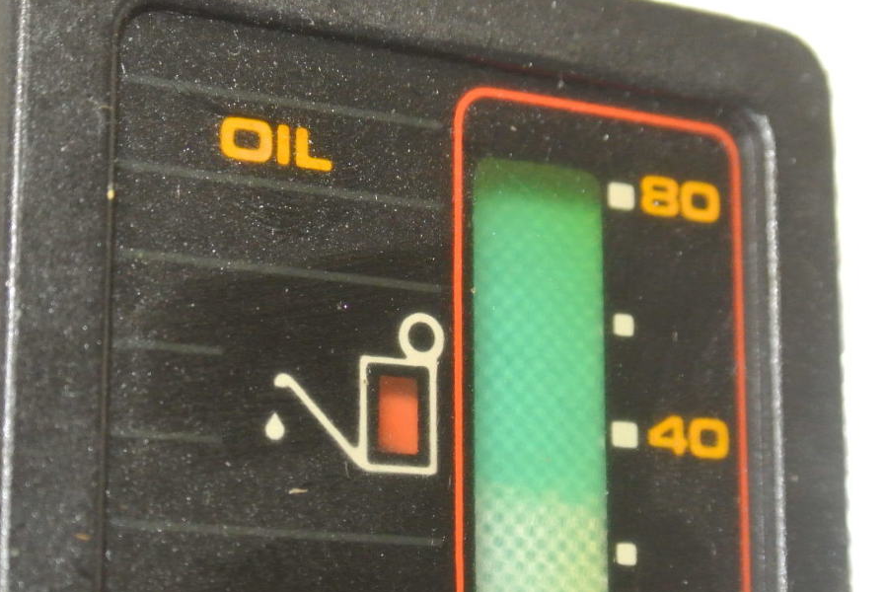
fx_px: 2239
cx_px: 338
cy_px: 416
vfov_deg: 15.0
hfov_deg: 22.3
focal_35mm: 91
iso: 1000
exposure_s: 1/60
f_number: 4.8
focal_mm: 18.9
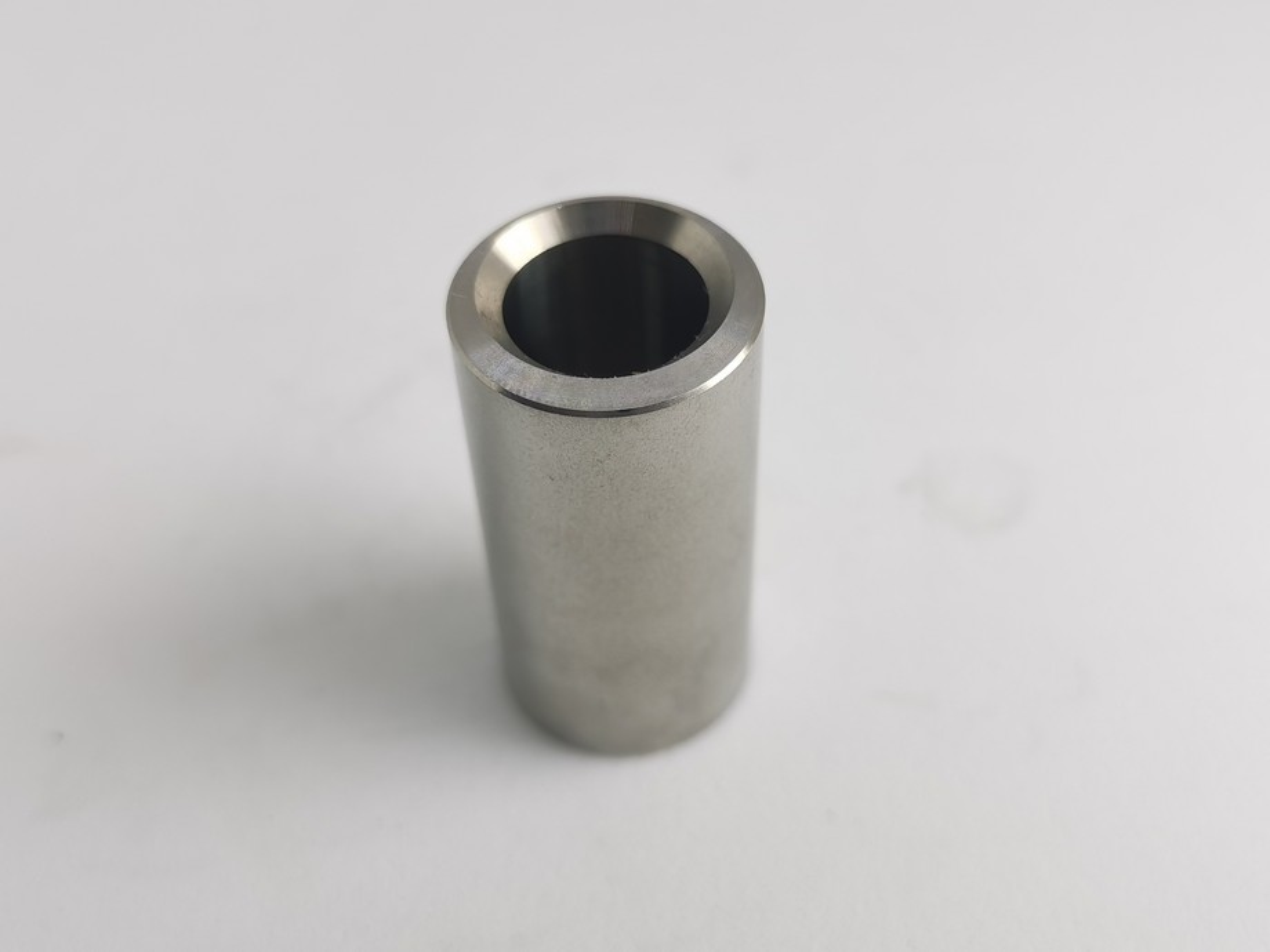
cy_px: 476
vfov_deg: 34.3
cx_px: 635
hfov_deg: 44.8
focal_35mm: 42
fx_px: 1541
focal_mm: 5.58
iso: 50
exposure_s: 1/577
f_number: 1.8
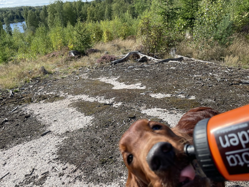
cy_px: 97
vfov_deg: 46.8
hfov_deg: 60.0
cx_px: 122
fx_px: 216
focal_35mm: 30
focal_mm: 4.2
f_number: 1.6
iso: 32
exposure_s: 1/1233
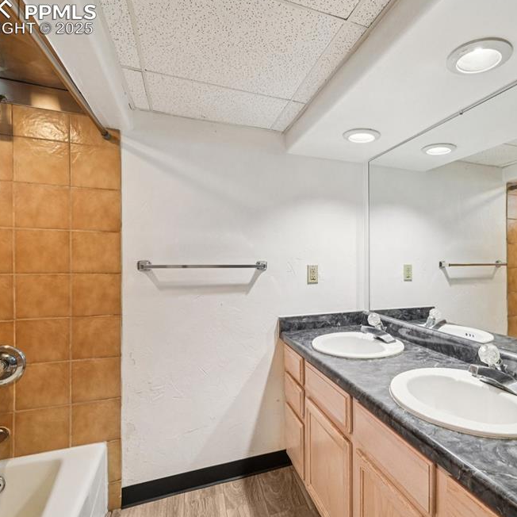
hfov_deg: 72.7
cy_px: 261
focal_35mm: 20
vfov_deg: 74.8
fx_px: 338
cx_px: 343
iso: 800
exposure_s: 1/5
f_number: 8
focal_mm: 10
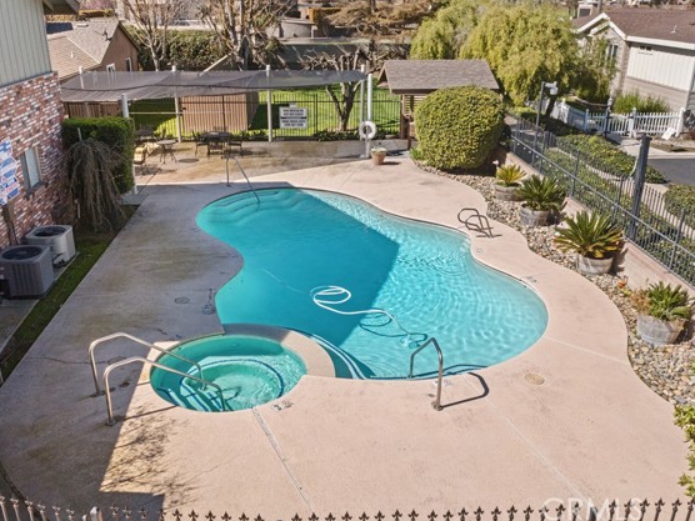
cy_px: 261
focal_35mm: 31
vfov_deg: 45.4
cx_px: 314
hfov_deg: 58.2
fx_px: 622
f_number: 11
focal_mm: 10.26
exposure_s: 1/500
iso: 800
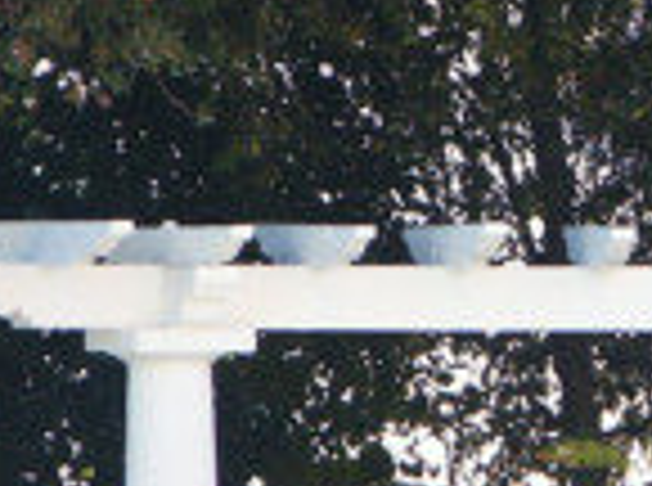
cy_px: 333
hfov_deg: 3.8
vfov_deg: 2.8
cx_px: 639
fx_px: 9920
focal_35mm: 528
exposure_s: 1/125
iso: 64
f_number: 3.6
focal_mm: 28.23
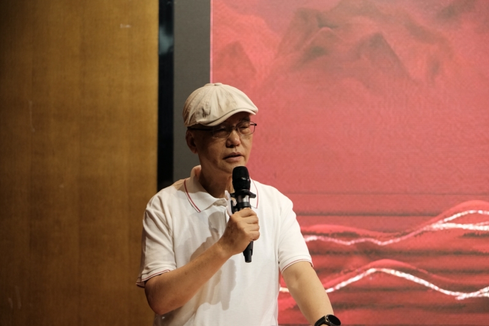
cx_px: 244
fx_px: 1630
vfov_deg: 11.4
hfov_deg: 17.1
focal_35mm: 120
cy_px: 163
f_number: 4
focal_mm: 80
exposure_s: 1/125
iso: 1600
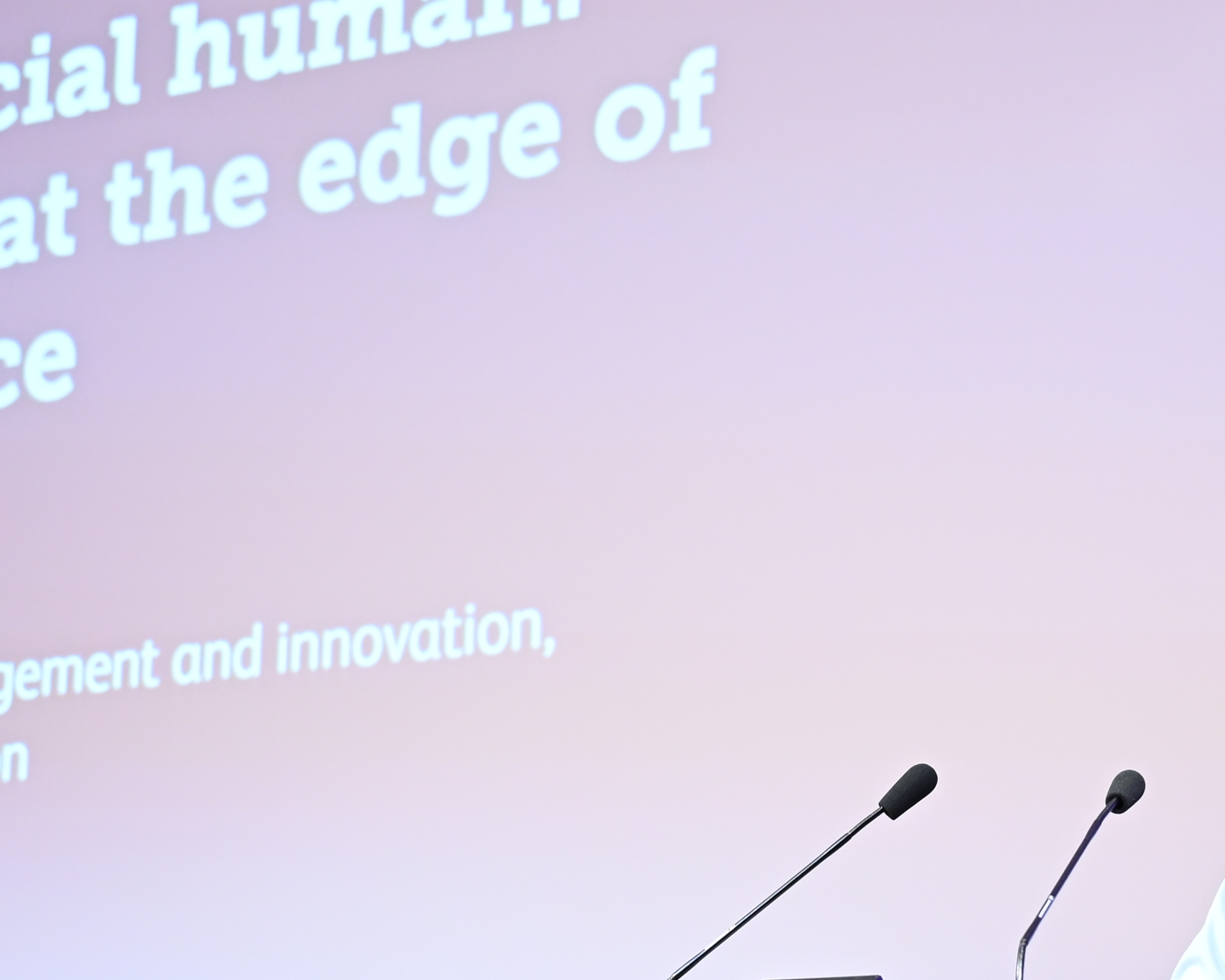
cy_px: 627
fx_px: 3553
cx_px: 871
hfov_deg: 19.5
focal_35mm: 98
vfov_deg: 15.7
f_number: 3.2
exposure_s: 1/125
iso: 1600
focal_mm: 35
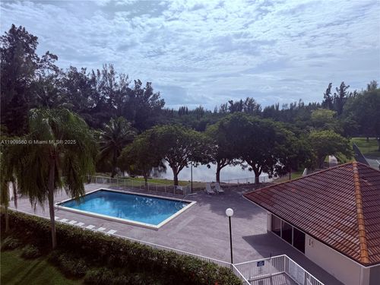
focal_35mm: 24
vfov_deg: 56.8
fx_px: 263
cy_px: 142
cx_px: 190
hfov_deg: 71.6
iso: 80
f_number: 1.78
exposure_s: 1/14286
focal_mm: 6.76
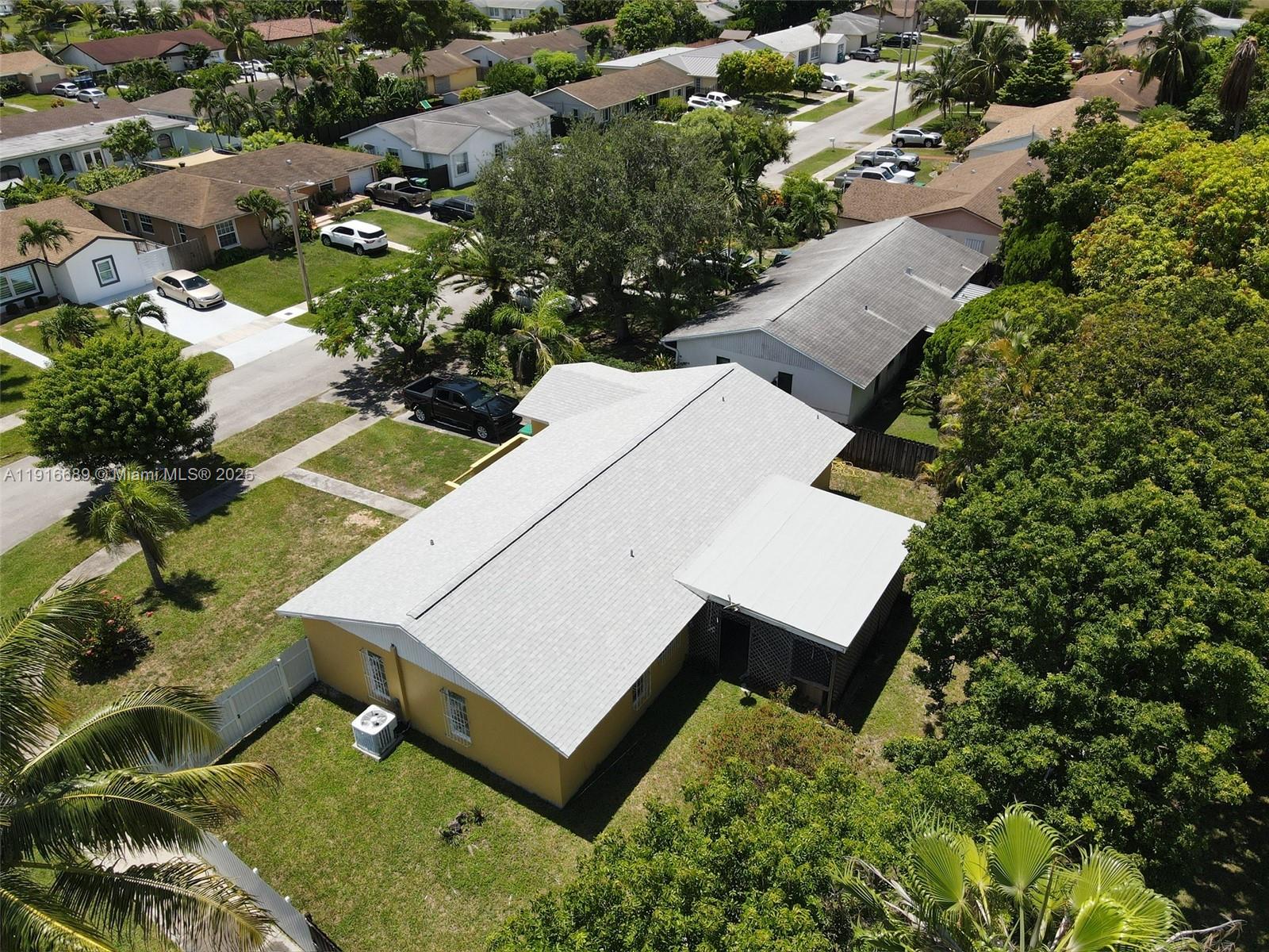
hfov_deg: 71.6
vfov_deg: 56.8
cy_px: 476
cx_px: 634
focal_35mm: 24
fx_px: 880
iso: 100
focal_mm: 4.5
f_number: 2.8
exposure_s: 1/640
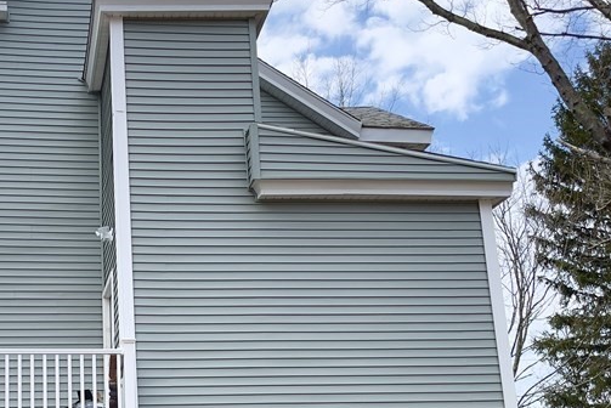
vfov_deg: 24.1
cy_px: 355
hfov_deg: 35.2
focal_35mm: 55
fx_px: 934
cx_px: 136
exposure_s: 1/2053
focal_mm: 4.2
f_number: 1.6
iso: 32
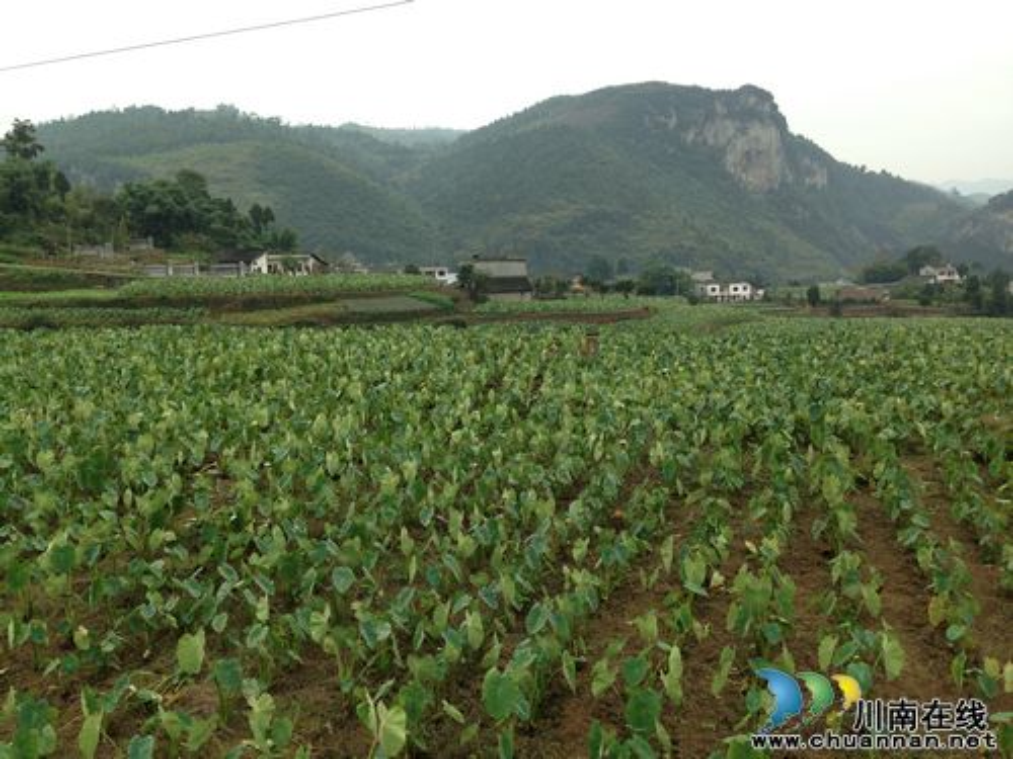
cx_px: 506
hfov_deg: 55.4
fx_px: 966
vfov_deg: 42.9
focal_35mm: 33
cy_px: 380
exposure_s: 1/268
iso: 50
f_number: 2.4
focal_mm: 4.13
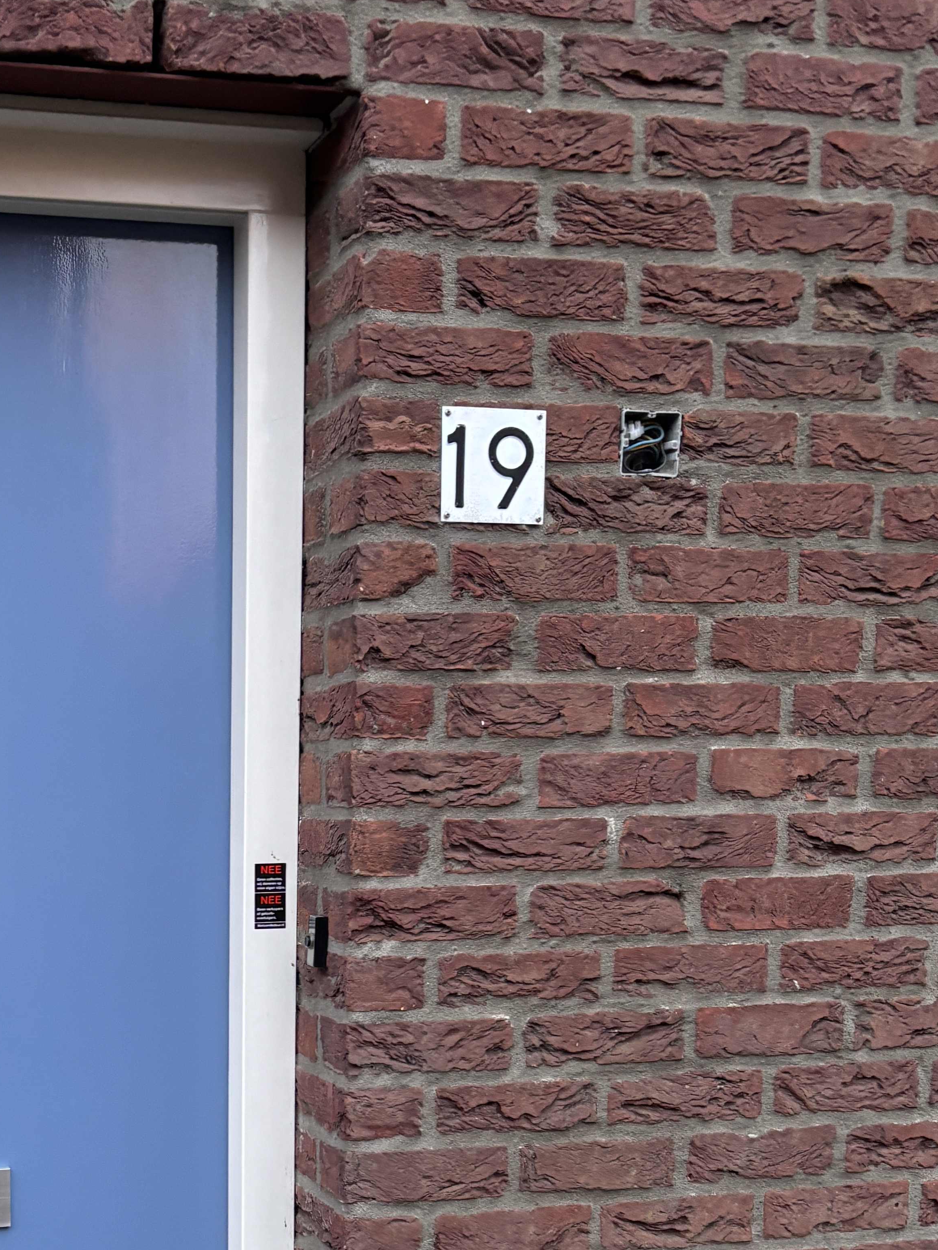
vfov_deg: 38.3
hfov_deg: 29.2
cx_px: 117
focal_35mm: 48
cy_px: 989
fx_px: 1734
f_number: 1.6
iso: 250
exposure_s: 1/60
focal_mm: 5.96
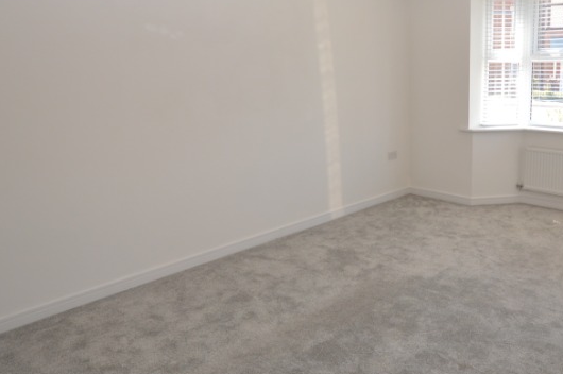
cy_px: 148
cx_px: 406
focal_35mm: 29
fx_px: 453
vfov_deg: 44.6
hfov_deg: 61.0
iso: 320
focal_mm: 10
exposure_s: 1/125
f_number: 5.6
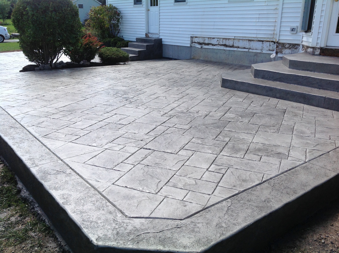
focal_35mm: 35
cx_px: 170
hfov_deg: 52.7
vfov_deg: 40.6
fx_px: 342
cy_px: 126
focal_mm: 4.28
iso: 50
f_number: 2.4
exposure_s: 1/1008
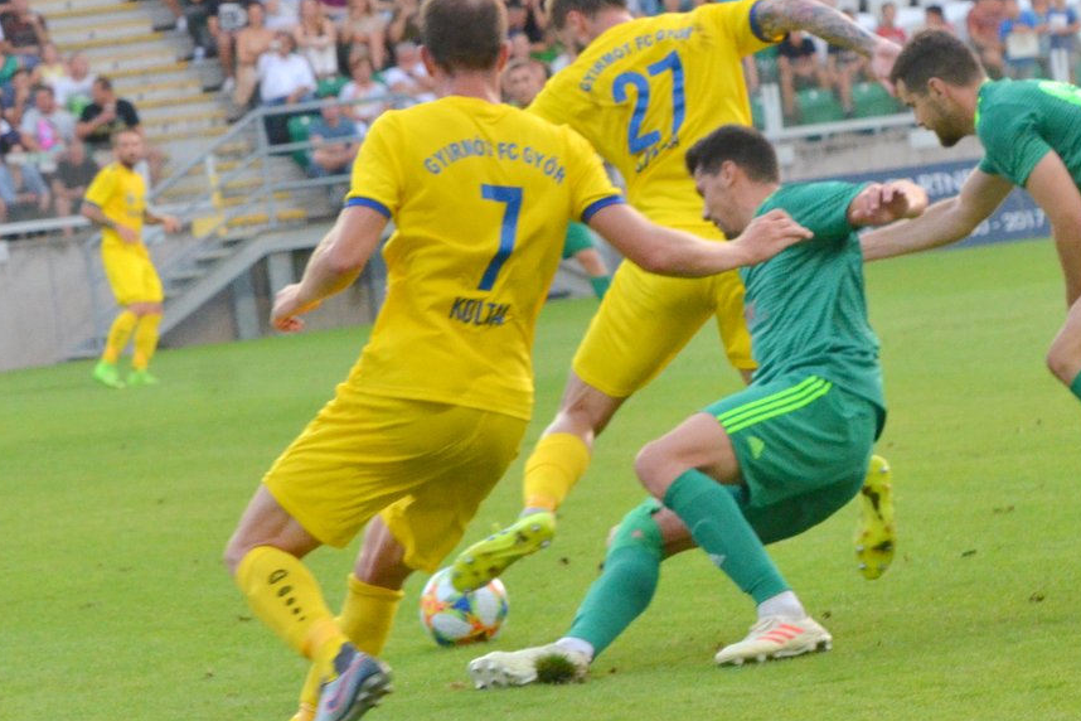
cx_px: 641
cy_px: 359
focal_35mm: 193
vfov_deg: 7.1
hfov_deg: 10.7
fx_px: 5795
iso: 1600
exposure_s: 1/640
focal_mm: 92
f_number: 6.3
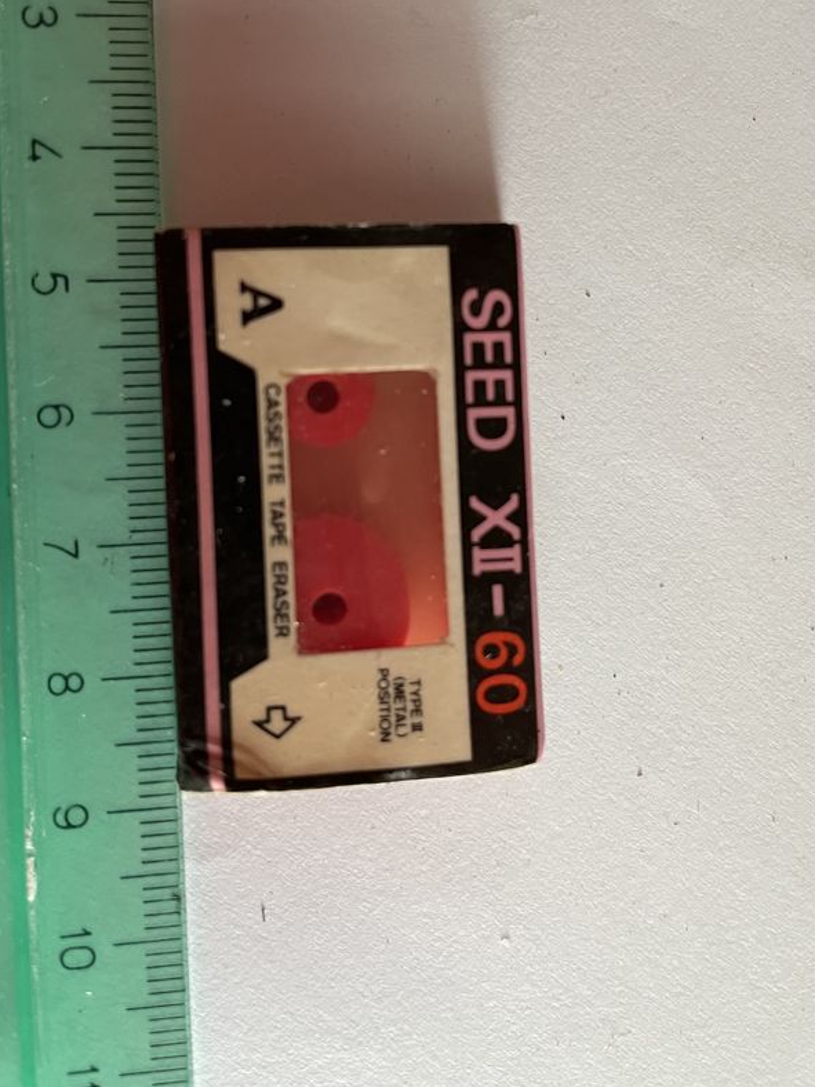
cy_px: 422
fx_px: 1036
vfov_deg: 54.8
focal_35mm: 33
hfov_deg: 42.9
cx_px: 404
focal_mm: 4.2
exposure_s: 1/60
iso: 160
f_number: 1.6
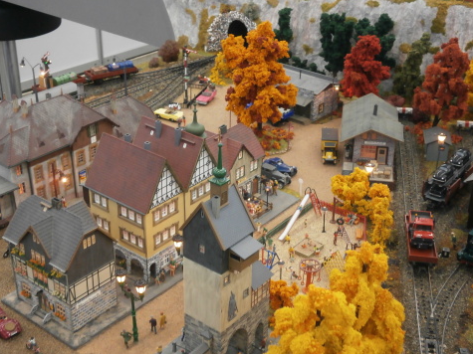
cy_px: 182
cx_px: 258
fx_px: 724
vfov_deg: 27.5
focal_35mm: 53
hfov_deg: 36.2
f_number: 3.4
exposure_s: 1/6
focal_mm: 8.3
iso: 200
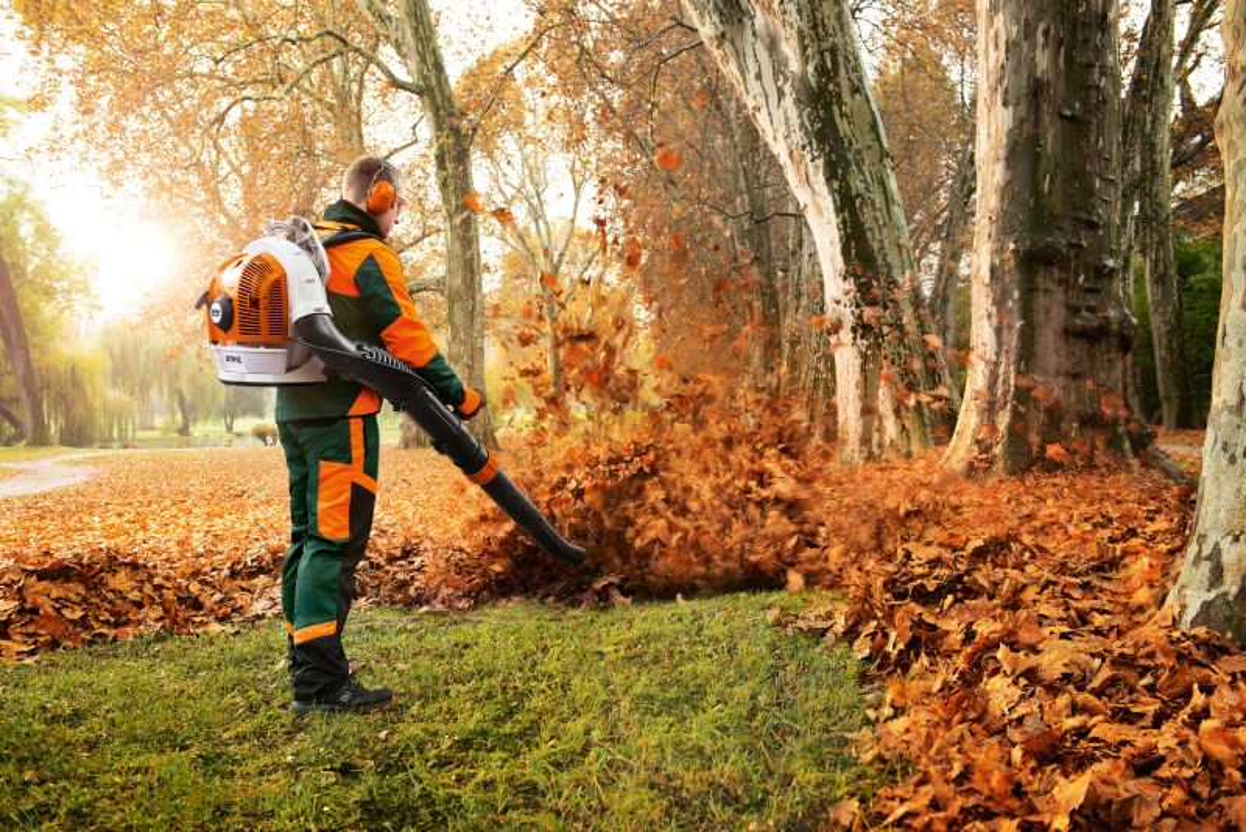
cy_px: 416
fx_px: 1212
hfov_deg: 54.4
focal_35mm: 35
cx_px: 623
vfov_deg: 37.9
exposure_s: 1/40
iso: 200
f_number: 5
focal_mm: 35
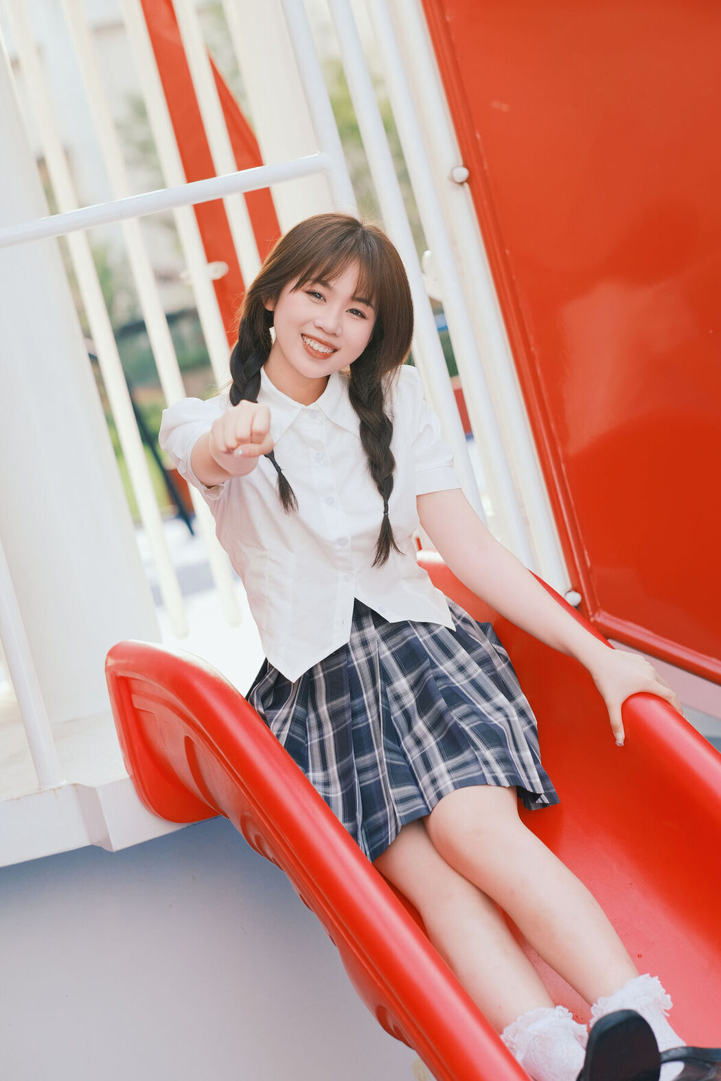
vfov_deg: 24.2
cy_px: 540
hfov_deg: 16.3
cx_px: 360
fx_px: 2523
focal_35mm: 84
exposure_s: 1/250
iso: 400
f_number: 2.5
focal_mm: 56
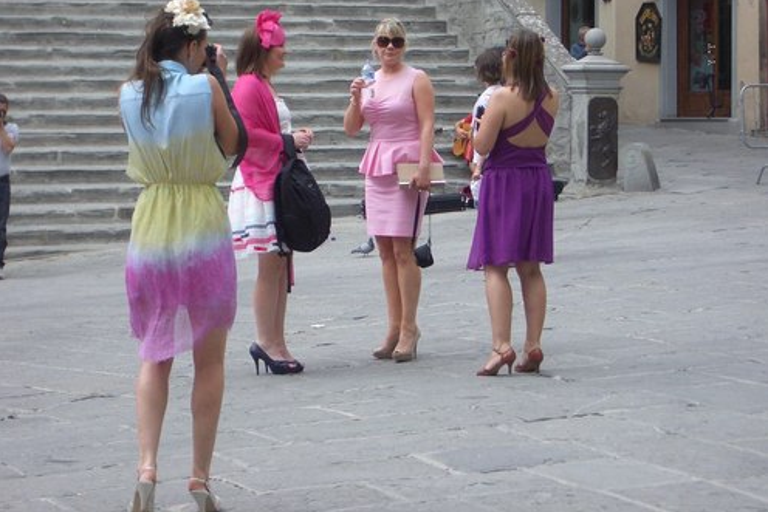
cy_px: 234
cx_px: 384
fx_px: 2347
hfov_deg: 18.6
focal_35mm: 110
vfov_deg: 12.5
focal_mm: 17.4
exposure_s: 1/200
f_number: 4.8
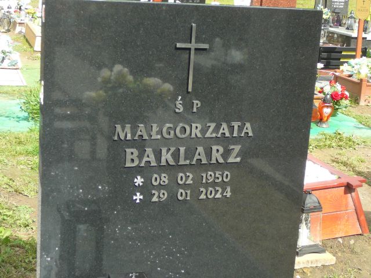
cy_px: 139
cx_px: 186
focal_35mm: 65
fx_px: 697
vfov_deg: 22.6
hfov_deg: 29.8
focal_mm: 9.7
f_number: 3.6
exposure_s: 1/250
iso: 80
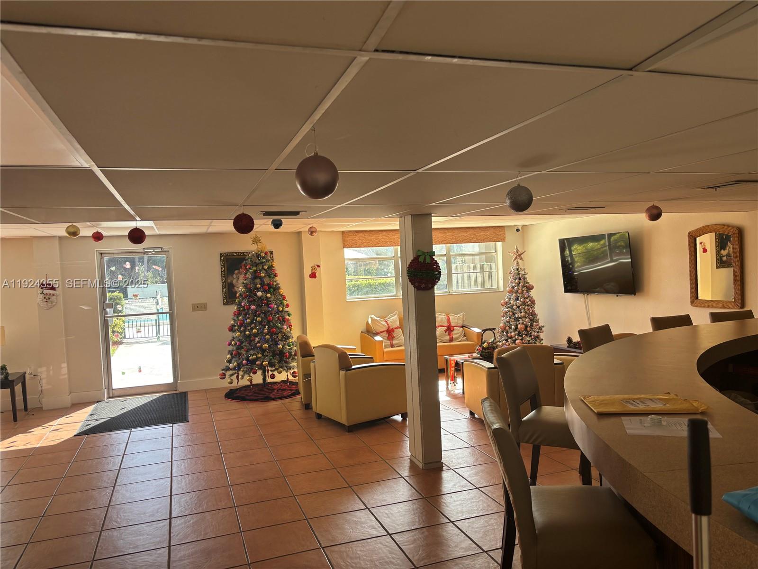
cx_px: 379
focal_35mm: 26
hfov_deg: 67.3
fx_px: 569
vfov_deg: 53.1
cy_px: 284
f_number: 1.6
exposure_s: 1/121
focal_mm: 5.96
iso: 40
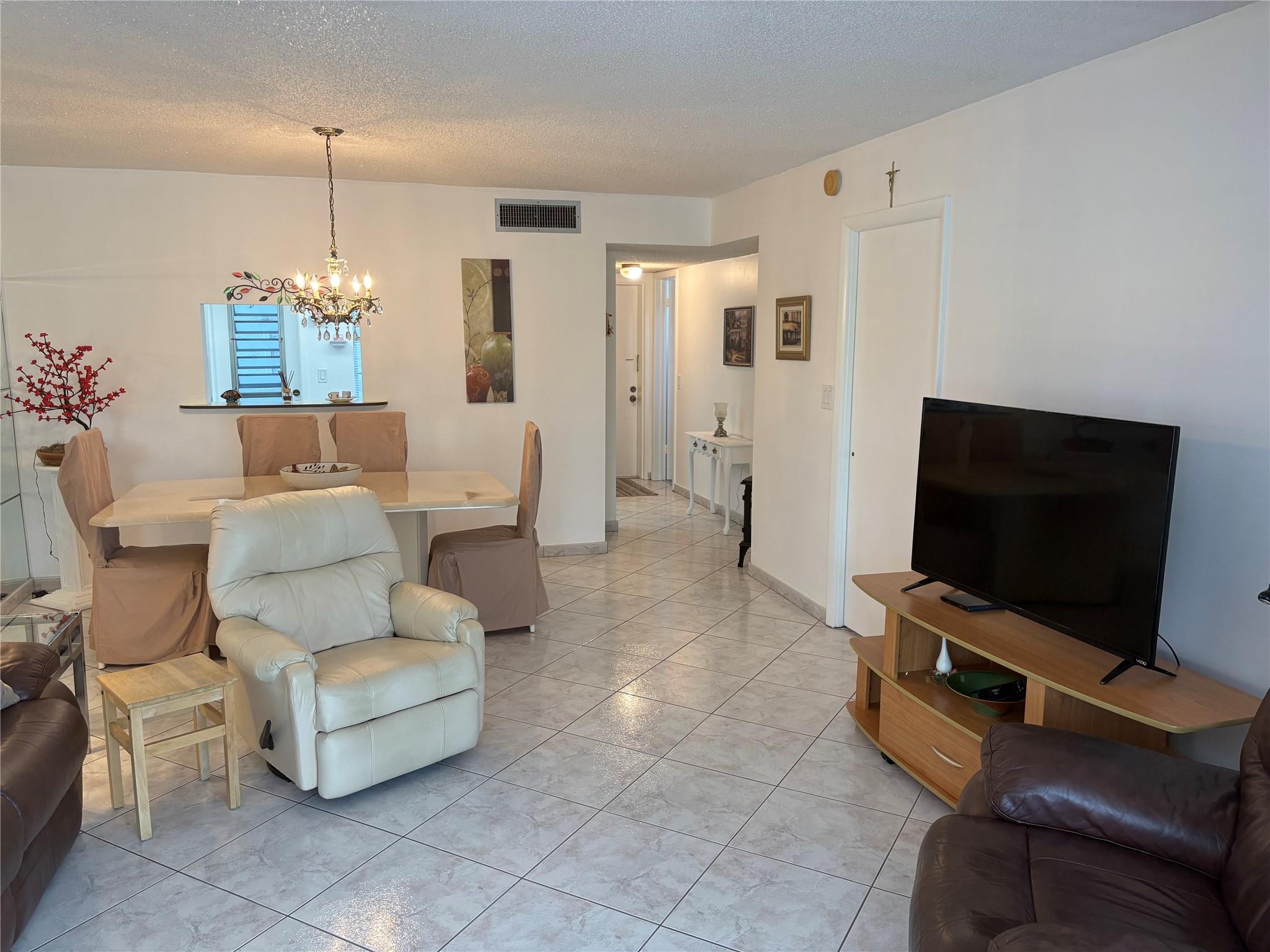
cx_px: 635
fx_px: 954
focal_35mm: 26
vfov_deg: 53.1
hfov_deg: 67.3
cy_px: 476
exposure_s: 1/120
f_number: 1.6
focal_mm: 5.96
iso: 125
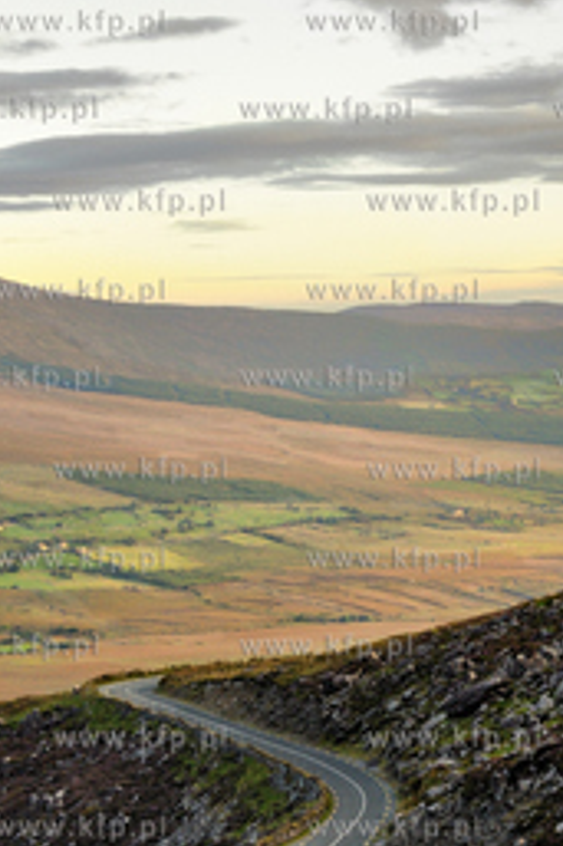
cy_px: 464
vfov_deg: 18.8
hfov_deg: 12.5
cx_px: 349
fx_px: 2560
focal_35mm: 109
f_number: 16
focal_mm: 70
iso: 800
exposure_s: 1/50
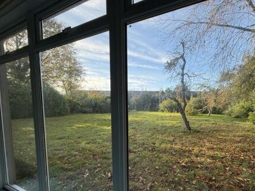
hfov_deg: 84.0
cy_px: 118
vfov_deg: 67.7
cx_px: 149
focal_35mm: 19
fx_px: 140
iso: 40
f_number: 2.2
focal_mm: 2.22
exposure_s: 1/238
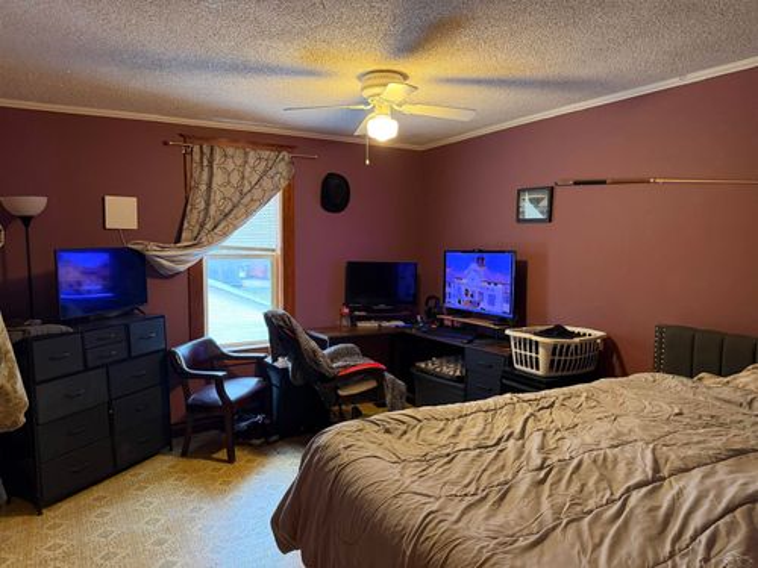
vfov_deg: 56.8
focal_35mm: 24
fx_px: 526
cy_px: 284
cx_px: 379
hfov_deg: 71.6
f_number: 1.78
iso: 800
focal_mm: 6.76
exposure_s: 1/40
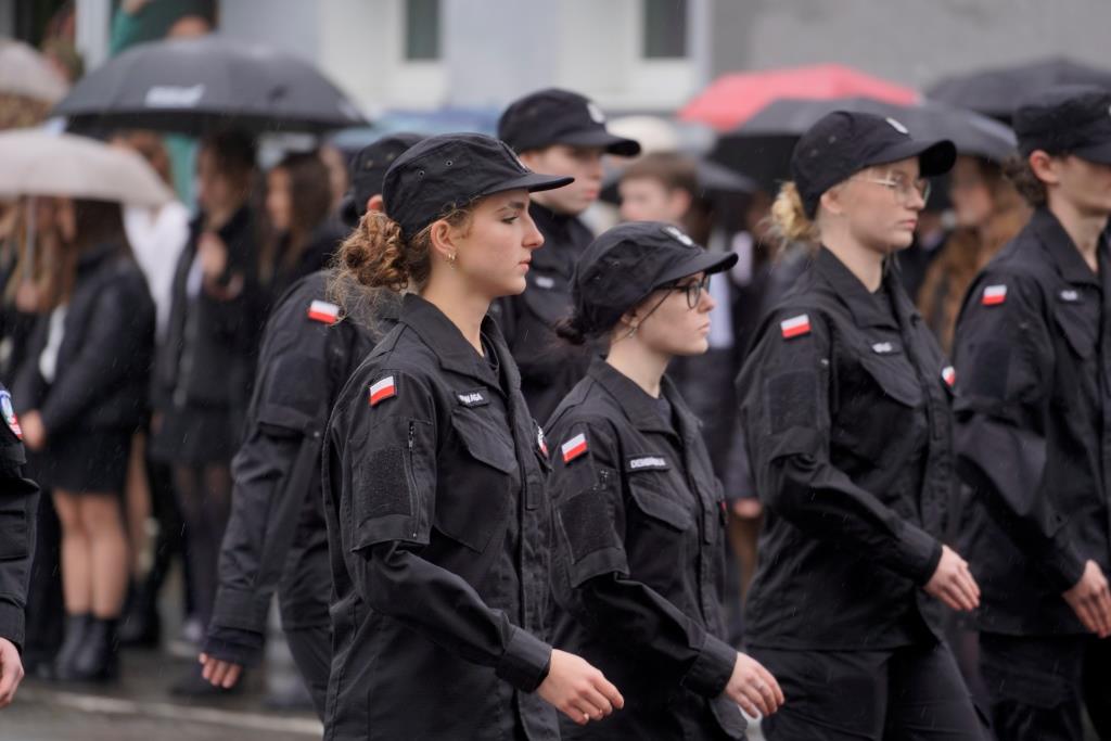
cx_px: 556
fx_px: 6173
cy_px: 370
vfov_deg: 6.9
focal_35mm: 200
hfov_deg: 10.3
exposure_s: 1/320
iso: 320
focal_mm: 200
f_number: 4.5
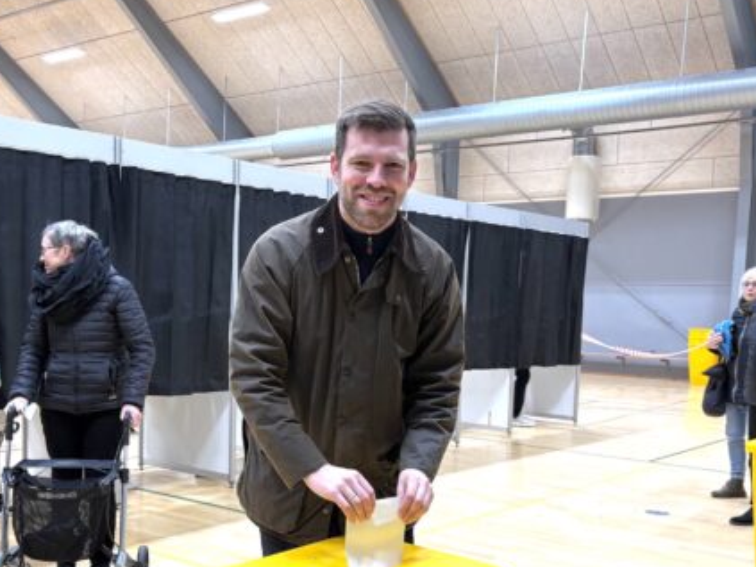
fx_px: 939
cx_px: 313
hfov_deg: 43.7
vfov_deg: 33.2
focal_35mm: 43
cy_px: 385
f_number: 1.6
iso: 125
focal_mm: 5.96
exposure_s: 1/97
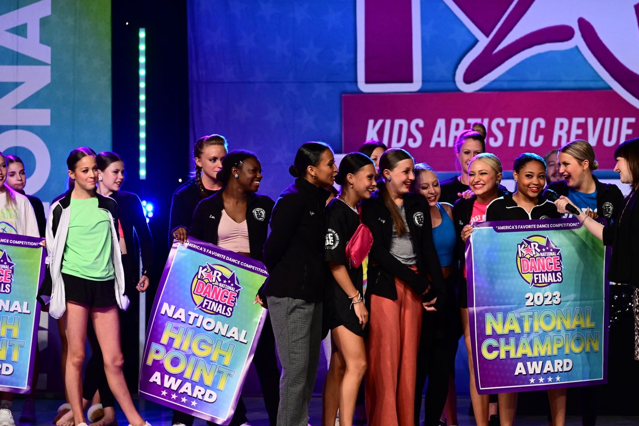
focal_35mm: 240
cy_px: 253
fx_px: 4259
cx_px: 378
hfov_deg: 8.6
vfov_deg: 5.7
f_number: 4.5
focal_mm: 200
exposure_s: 1/500
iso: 4000
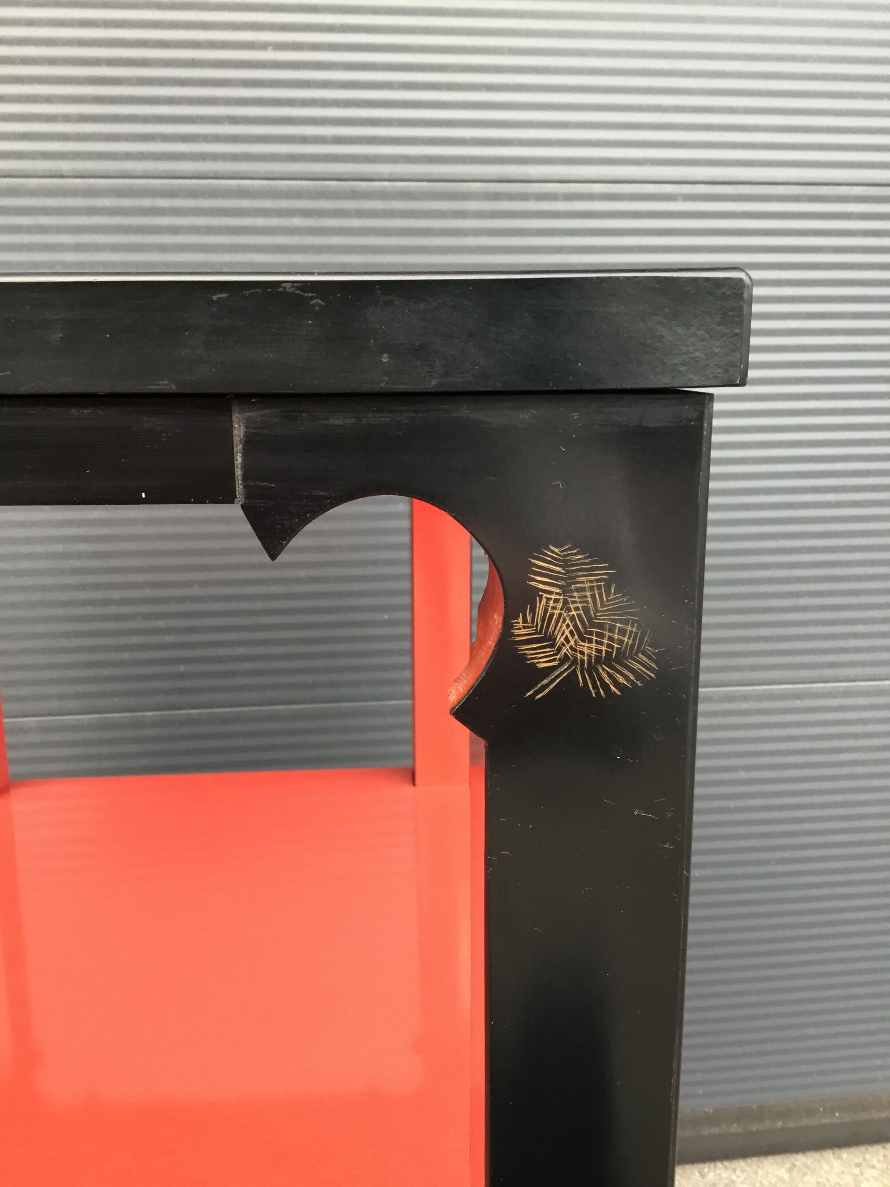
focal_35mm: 31
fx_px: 1063
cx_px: 445
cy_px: 594
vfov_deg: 58.4
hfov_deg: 45.4
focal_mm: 3.3
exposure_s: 1/33
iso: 50
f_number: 2.4
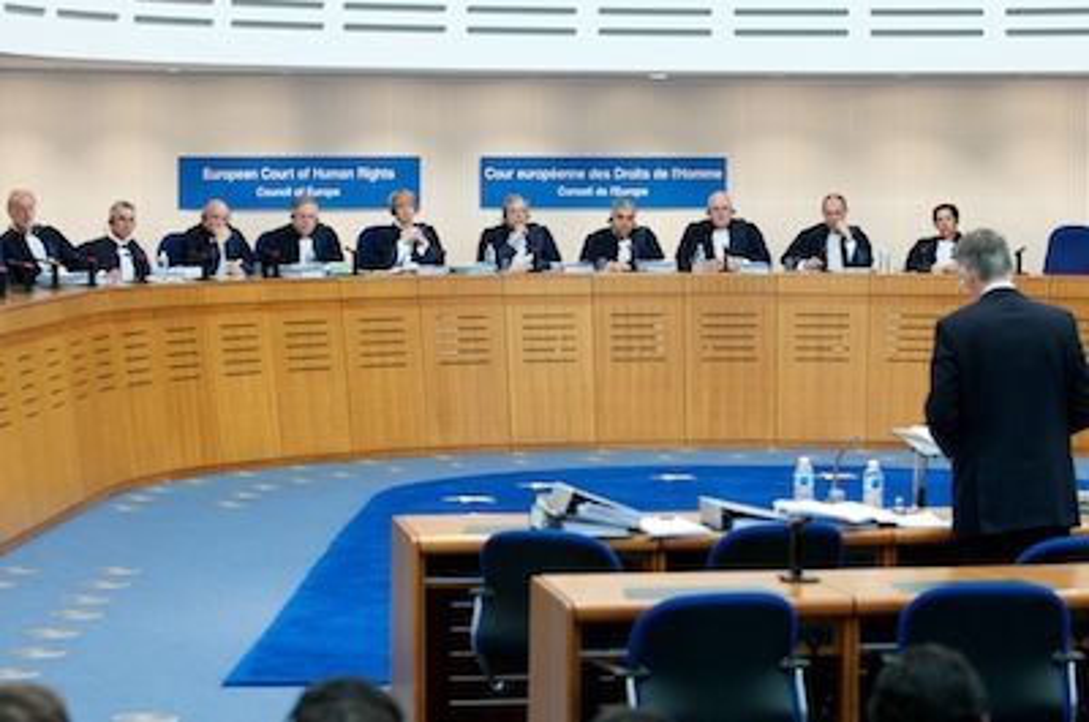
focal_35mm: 105
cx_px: 544
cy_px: 361
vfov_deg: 13.0
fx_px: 3170
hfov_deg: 19.5
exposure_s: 1/125
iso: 1600
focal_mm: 70
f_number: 3.5
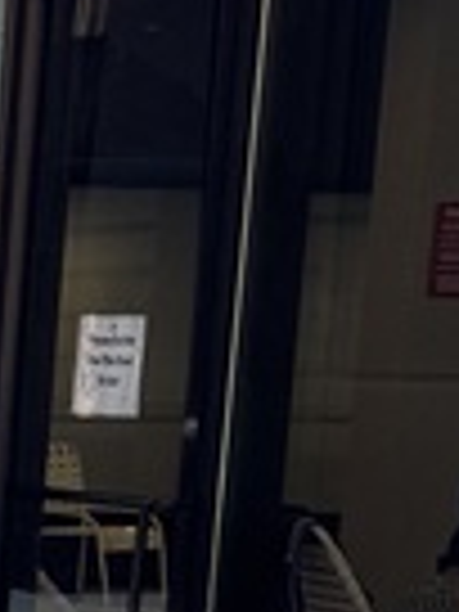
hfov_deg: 7.1
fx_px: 3377
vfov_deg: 10.0
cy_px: 986
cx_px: -837
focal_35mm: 191
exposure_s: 1/243
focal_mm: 6.76
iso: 64
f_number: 1.78
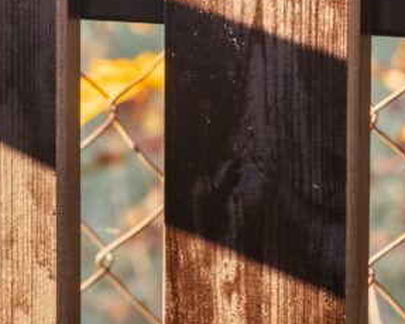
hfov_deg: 7.6
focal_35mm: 251
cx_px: -196
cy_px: -13
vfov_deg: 6.1
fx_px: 3011
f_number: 4
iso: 100
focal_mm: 50
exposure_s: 1/125
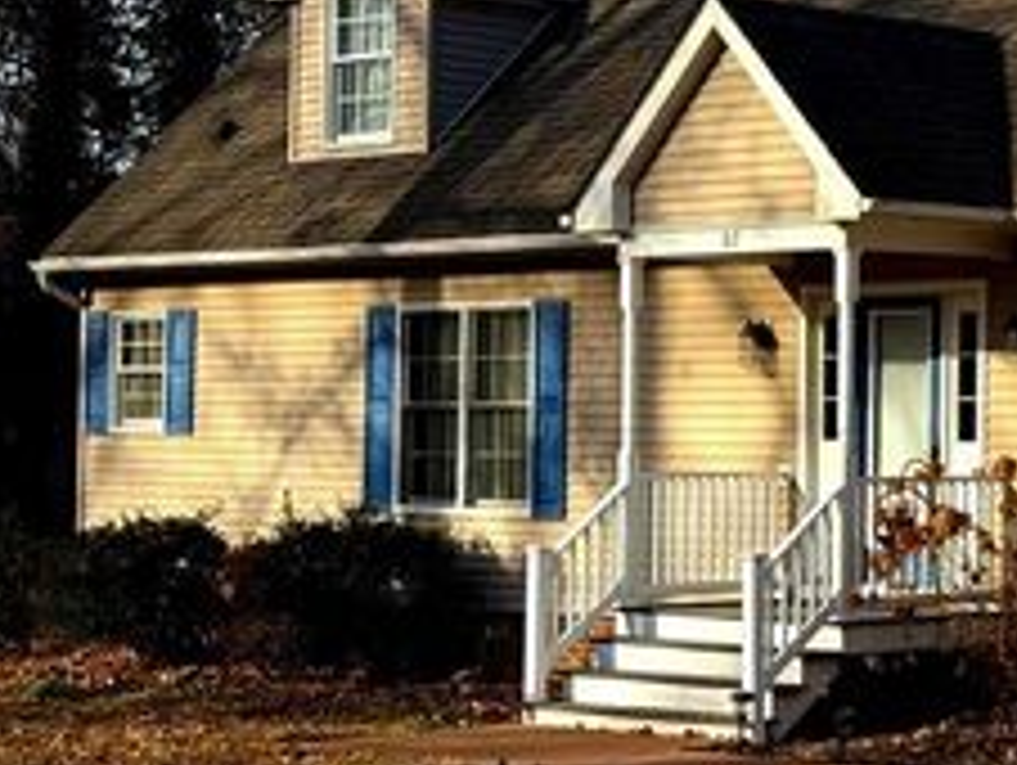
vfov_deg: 14.0
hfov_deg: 17.9
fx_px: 3118
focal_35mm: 106
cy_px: 317
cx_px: 1107
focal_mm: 6.76
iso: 64
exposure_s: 1/2577
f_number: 1.78
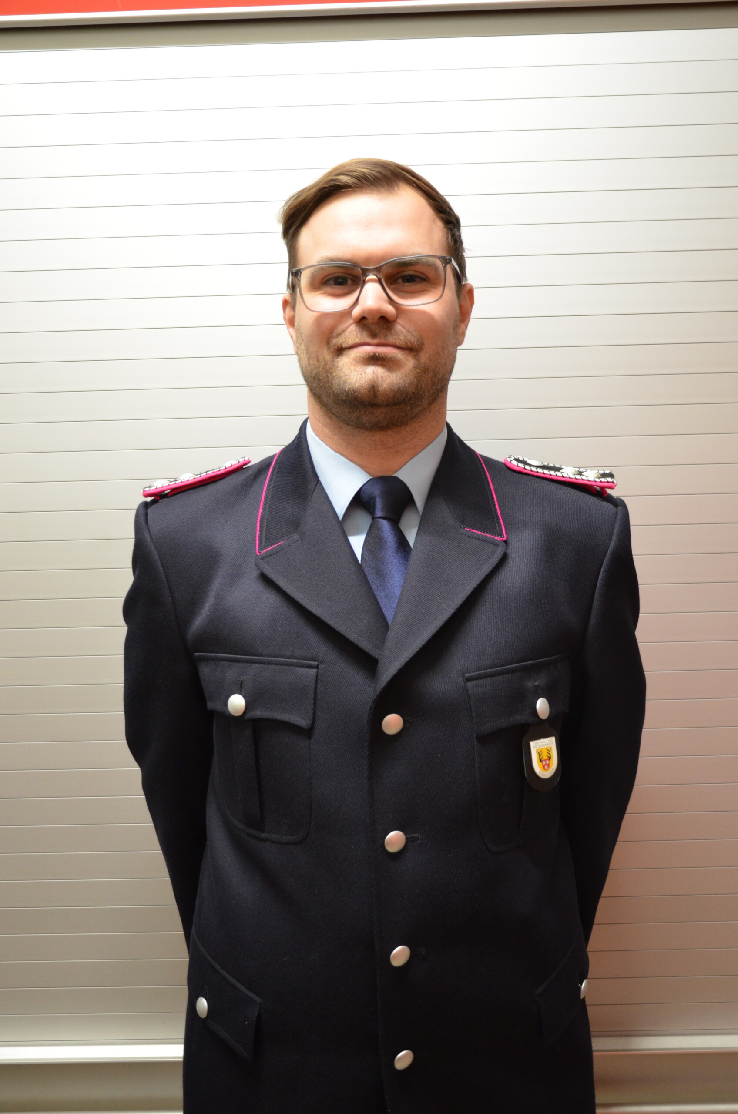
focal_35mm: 33
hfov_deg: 39.8
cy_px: 557
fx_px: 1019
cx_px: 369
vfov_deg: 57.3
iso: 1600
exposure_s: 1/30
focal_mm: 22
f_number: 4
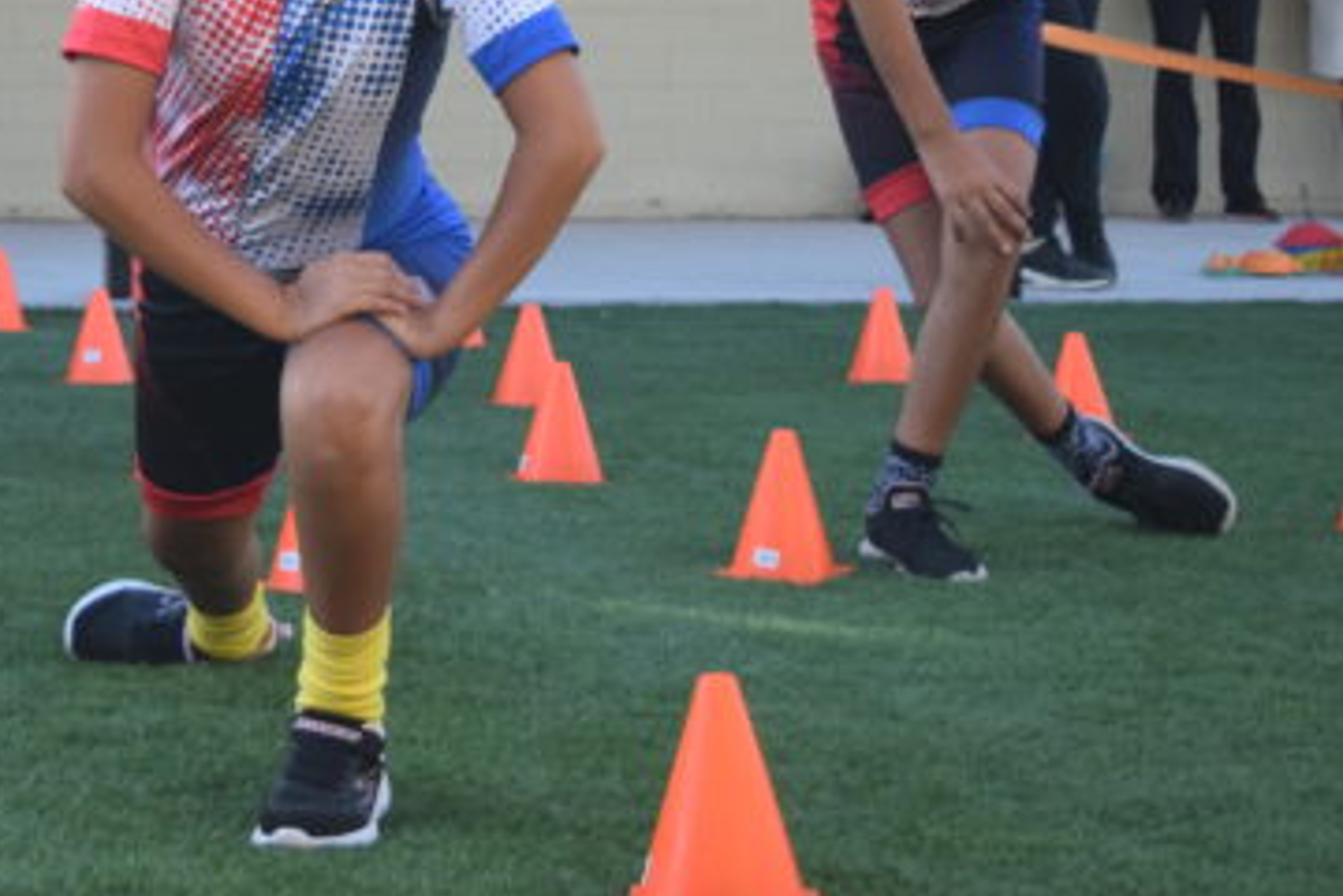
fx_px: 3581
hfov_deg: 20.9
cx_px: 213
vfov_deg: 14.1
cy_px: 34
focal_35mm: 96
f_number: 4.2
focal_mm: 30
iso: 800
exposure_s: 1/800
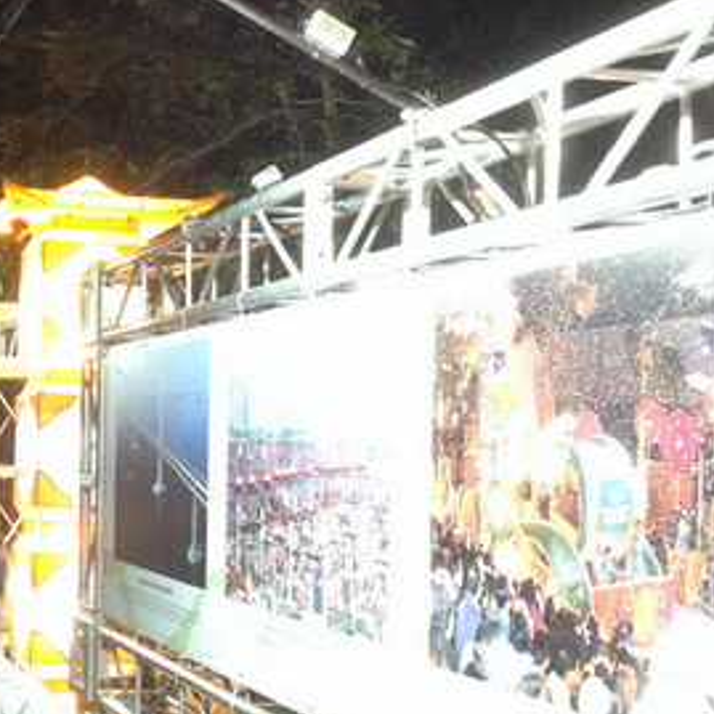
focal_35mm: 65
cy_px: 441
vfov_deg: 26.4
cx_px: 32
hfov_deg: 25.4
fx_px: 1517
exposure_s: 1/15
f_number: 2.4
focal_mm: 4.12
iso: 400
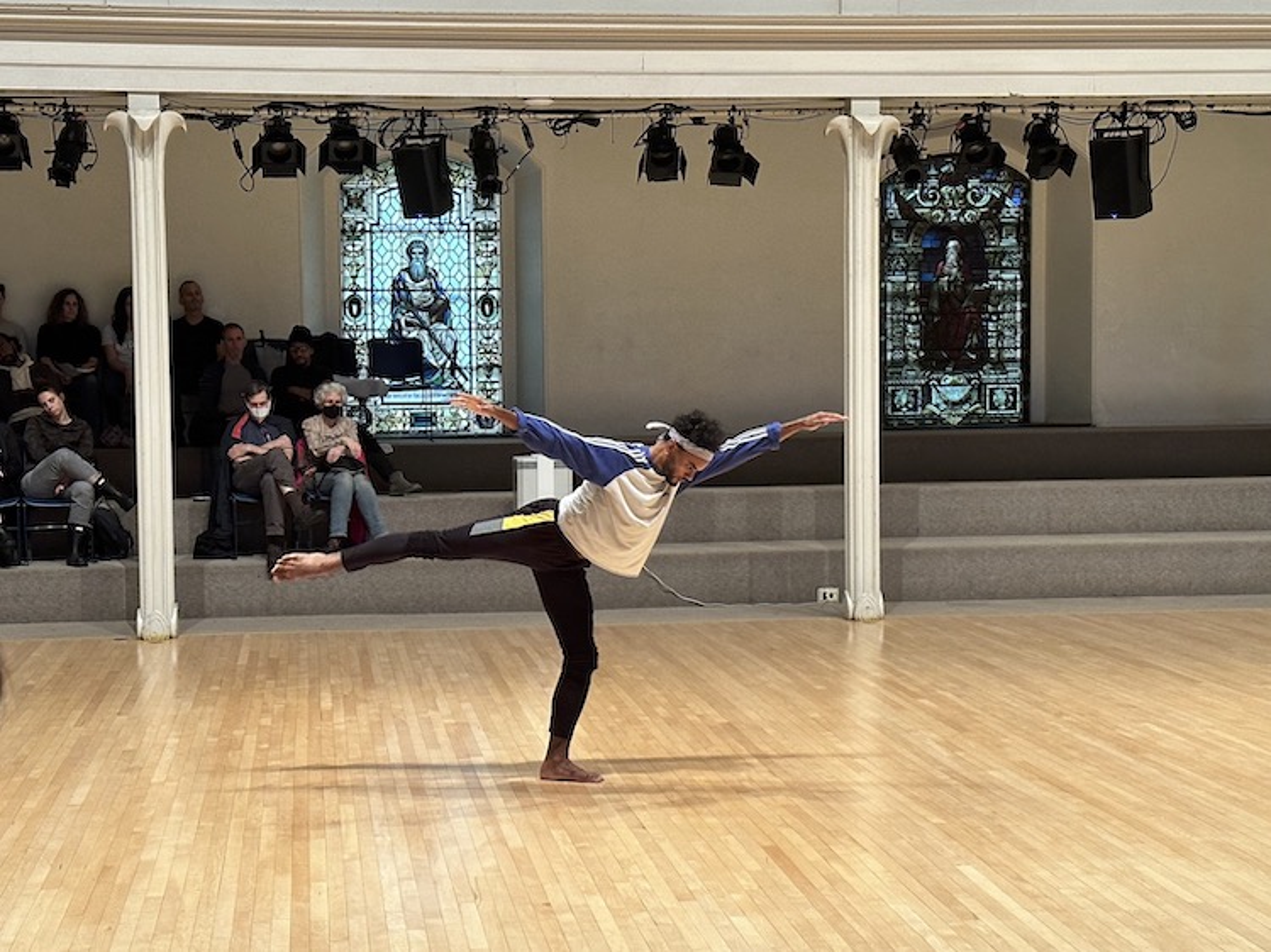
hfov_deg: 39.7
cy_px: 476
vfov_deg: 30.2
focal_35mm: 48
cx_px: 636
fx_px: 1762
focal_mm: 6.86
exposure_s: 1/40
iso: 250
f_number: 1.78
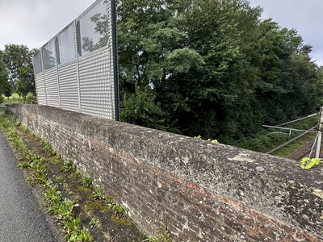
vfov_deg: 63.4
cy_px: 124
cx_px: 134
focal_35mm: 21
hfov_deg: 78.3
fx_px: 196
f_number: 2.2
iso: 40
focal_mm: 2.22
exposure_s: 1/222
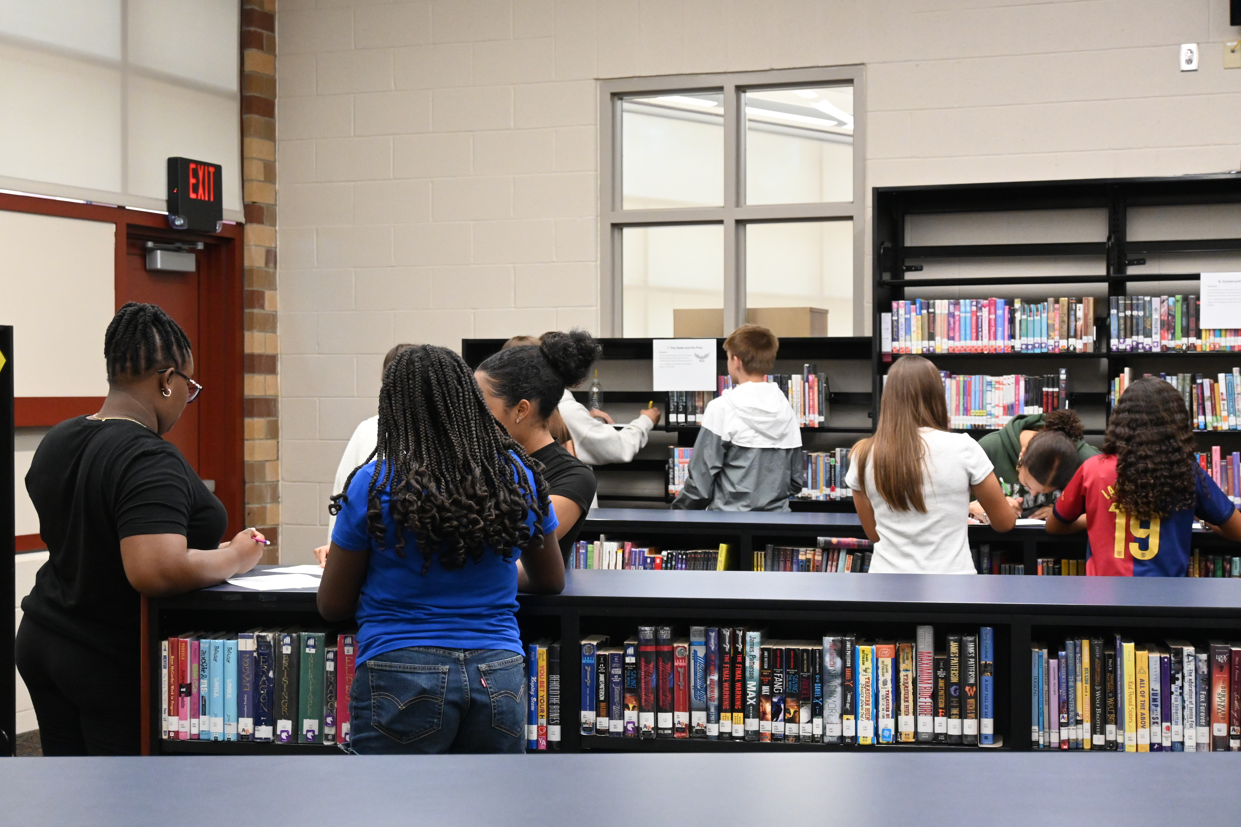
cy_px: 414
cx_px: 620
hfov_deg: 35.9
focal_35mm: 56
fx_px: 1913
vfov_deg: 24.4
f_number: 5.3
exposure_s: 1/80
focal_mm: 37
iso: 3200
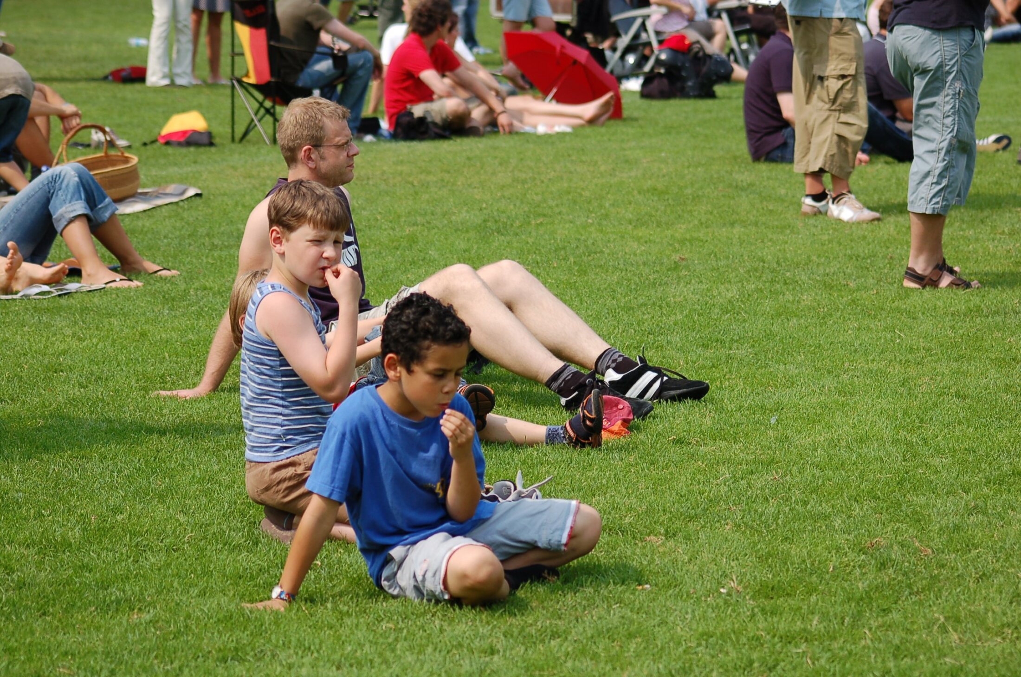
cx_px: 510
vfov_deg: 11.1
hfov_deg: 16.7
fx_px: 3482
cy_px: 338
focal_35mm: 123
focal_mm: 82
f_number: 5
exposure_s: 1/1250
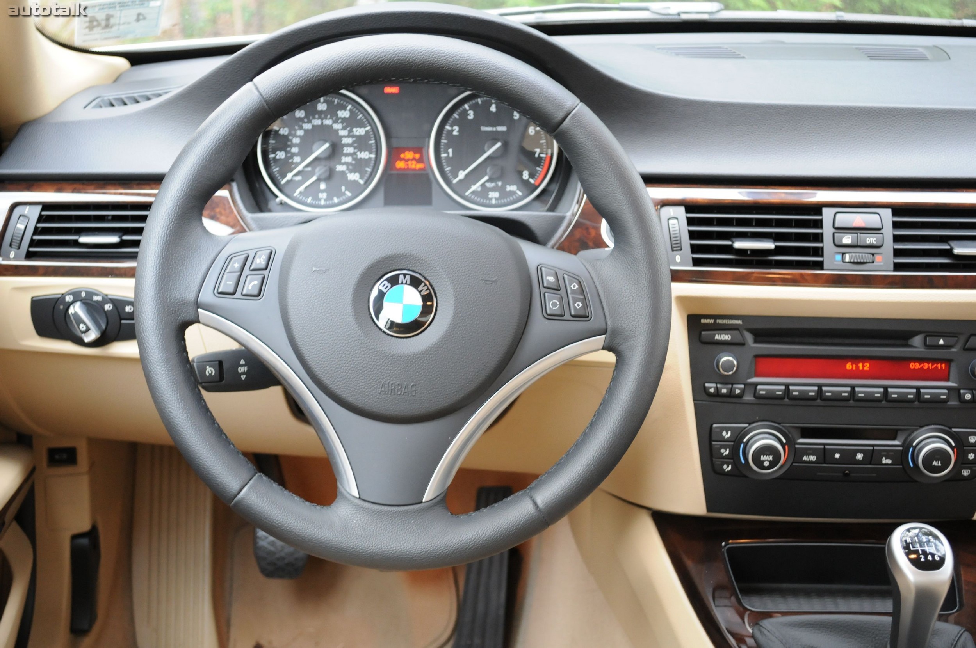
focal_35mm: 54
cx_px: 488
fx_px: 1462
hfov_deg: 36.9
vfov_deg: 25.0
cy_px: 324
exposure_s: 1/25
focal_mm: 36
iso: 1000
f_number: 5
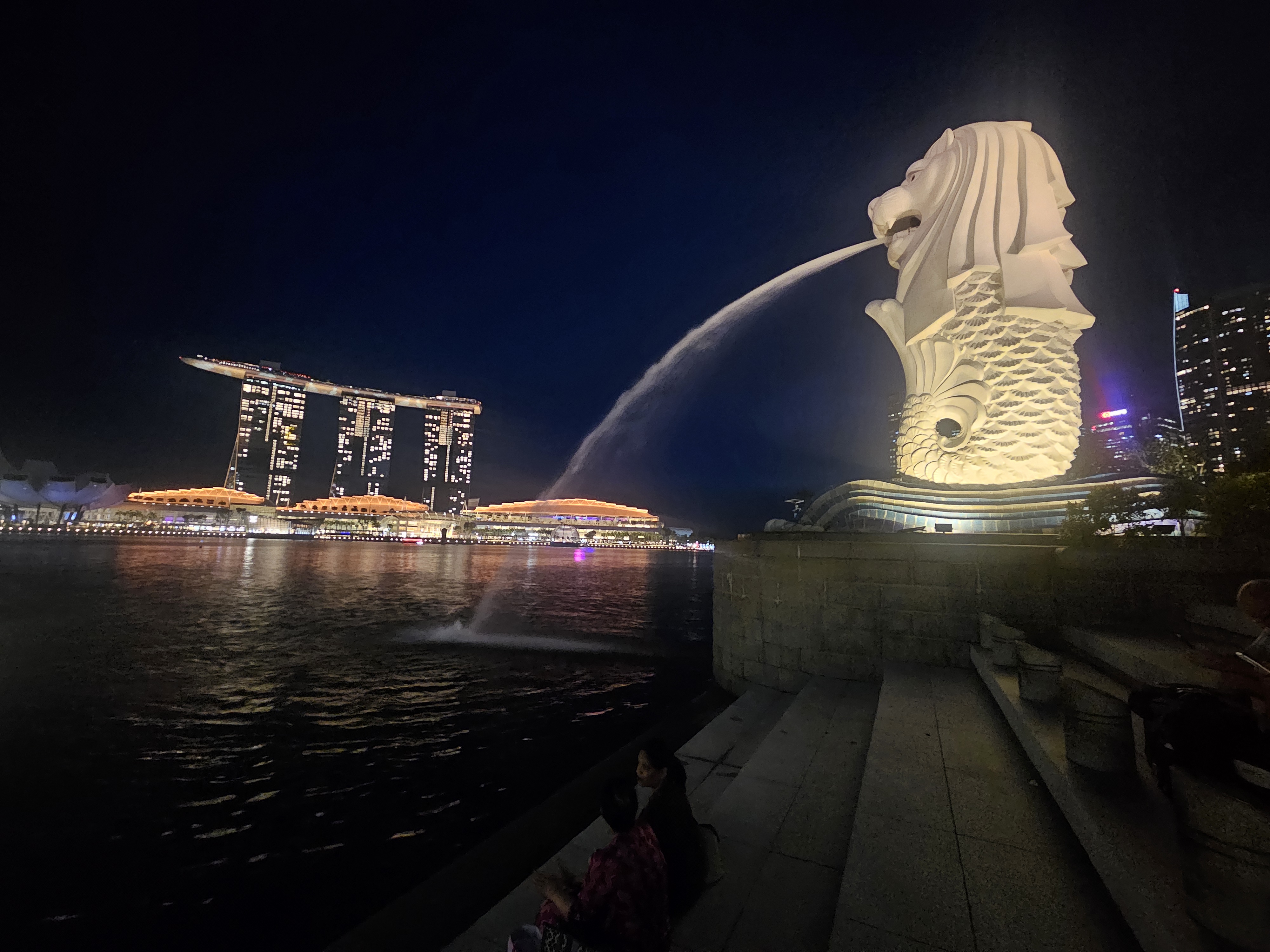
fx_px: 477
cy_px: 476
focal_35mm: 13
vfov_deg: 89.9
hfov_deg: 106.2
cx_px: 635
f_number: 2.2
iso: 1250
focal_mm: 2.2
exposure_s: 1/25
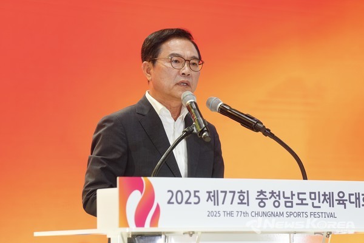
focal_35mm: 188
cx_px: 182
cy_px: 122
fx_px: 1901
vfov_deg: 7.3
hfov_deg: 10.9
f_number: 4
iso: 500
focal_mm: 188
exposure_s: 1/125
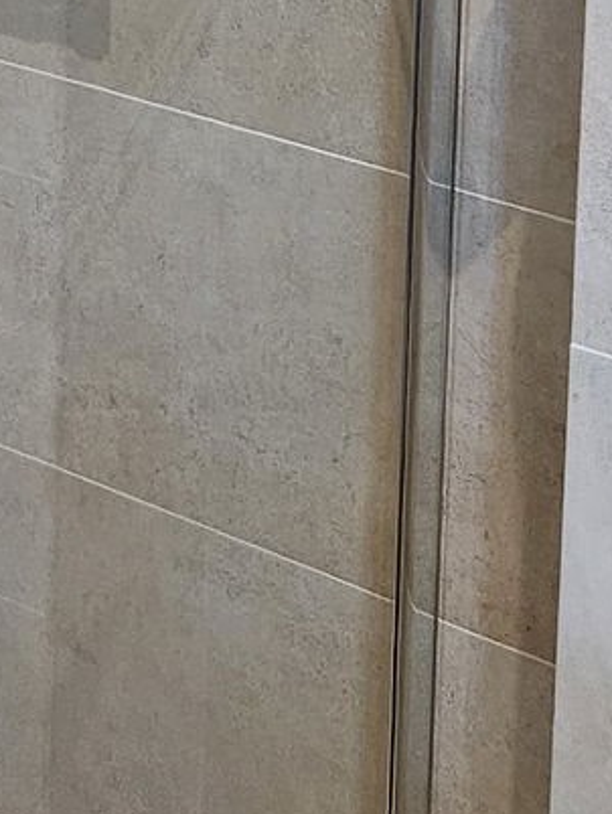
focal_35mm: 122
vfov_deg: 14.9
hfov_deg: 11.9
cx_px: -144
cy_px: -449
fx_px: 2873
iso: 400
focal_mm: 5.4
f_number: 1.8
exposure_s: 1/142
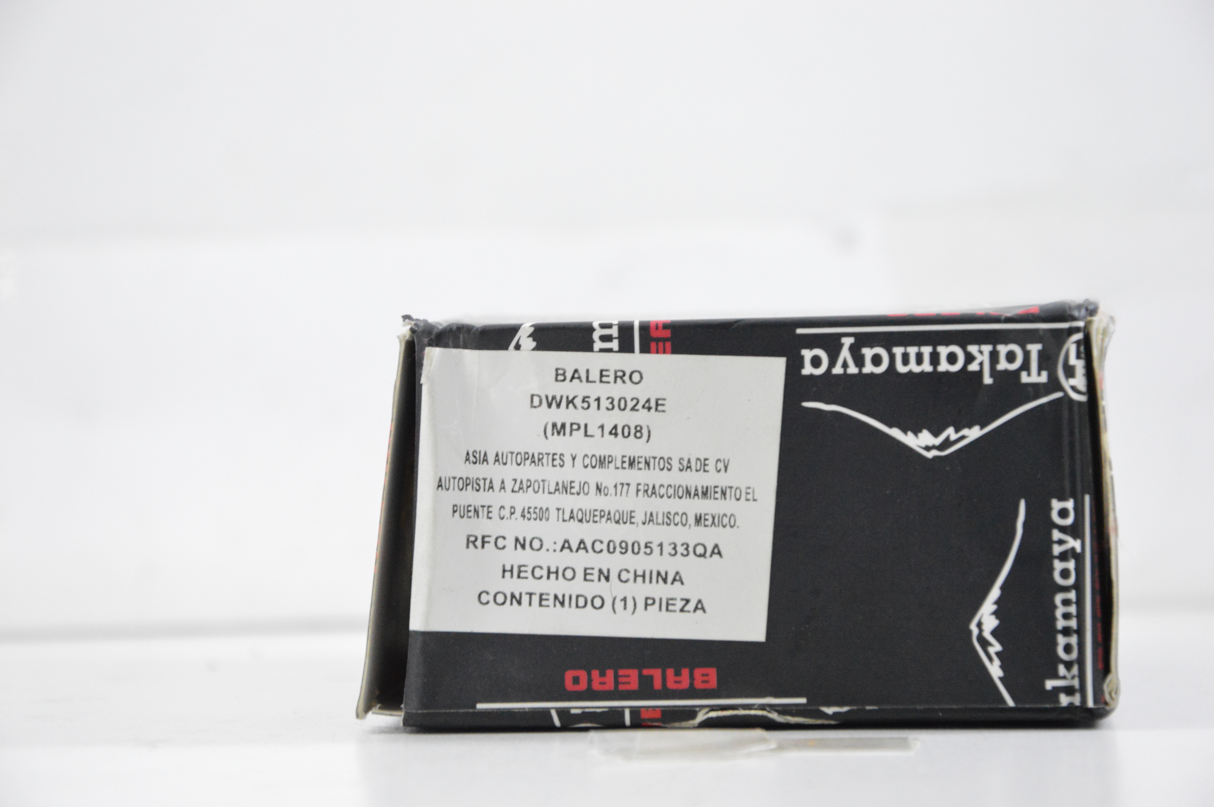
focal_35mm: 158
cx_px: 607
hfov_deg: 13.1
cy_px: 404
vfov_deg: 8.7
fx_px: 5306
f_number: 7.1
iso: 3200
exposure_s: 1/100
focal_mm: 105
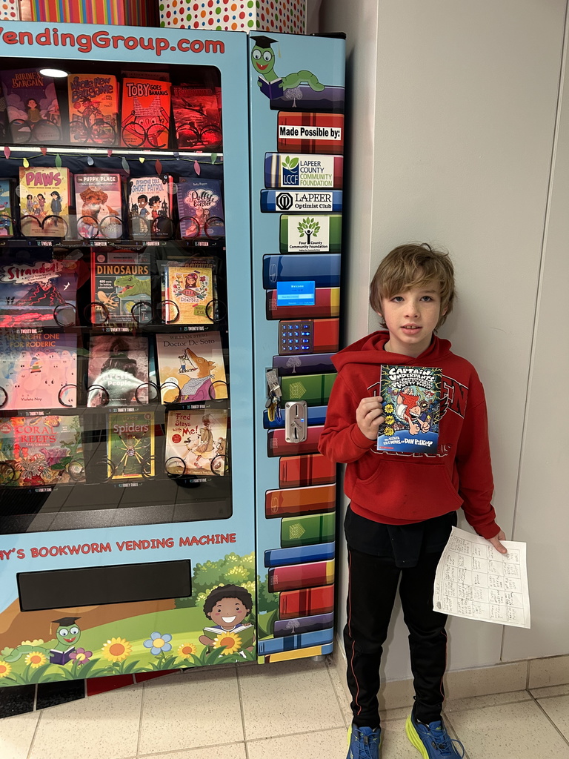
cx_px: 284
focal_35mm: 26
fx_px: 570
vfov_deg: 67.3
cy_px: 380
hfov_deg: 53.1
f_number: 1.5
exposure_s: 1/60
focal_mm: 5.7
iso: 160
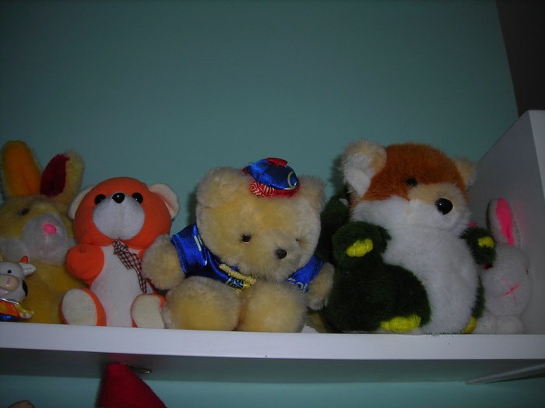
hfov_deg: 49.0
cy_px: 204
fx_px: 598
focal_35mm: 38
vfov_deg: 37.7
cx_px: 272
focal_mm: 6.3
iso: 50
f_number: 3.2
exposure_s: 1/60.1
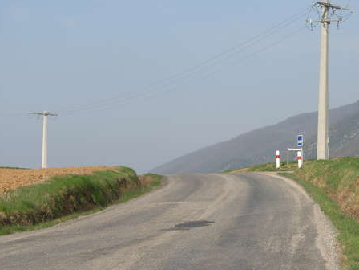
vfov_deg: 9.9
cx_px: 186
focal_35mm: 150
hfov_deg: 13.2
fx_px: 1556
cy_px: 157
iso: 79
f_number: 4.2
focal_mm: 18.6
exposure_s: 1/683
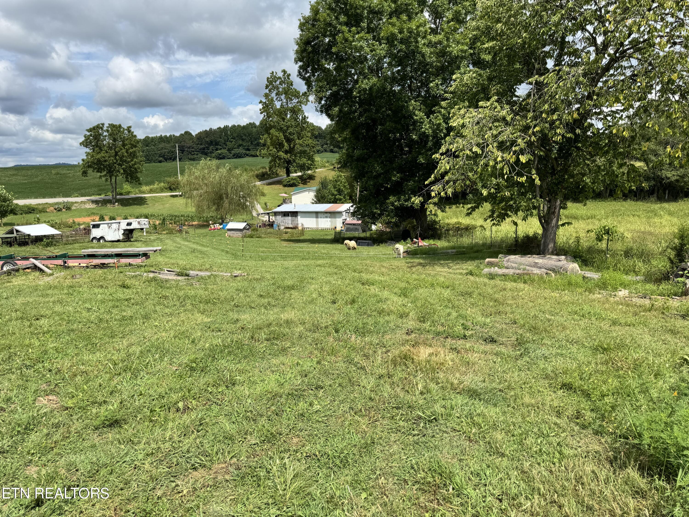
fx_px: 478
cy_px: 258
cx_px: 344
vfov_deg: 56.8
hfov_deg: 71.6
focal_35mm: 24
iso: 80
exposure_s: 1/4950
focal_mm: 6.76
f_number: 1.78
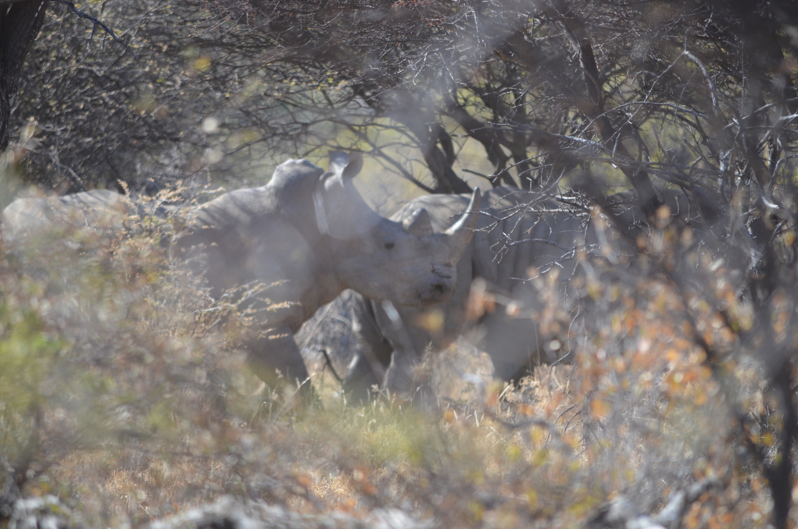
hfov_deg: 4.6
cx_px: 399
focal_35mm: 450
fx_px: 9955
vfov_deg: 3.0
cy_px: 264
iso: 360
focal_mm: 300
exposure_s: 1/500
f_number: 5.6
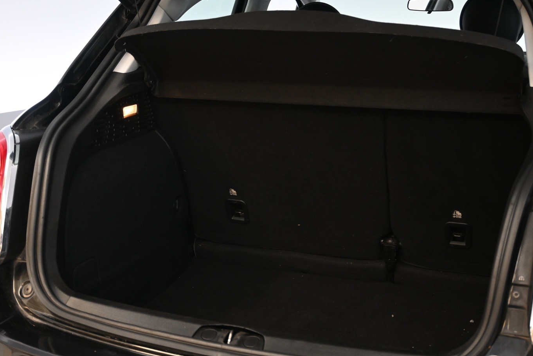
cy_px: 173
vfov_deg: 30.1
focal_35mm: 45
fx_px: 660
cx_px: 283
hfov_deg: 43.9
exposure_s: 1/40
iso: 1100
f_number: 4.2
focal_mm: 25
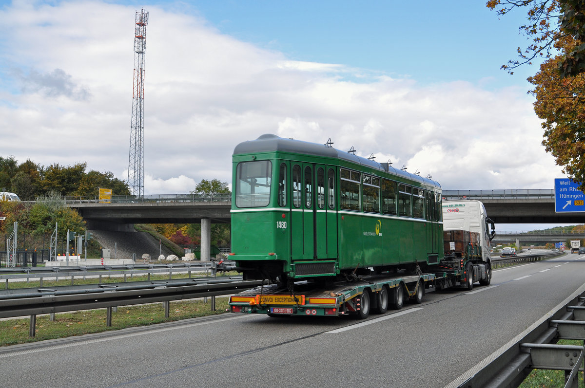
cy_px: 194
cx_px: 292
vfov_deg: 34.1
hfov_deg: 49.6
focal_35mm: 39
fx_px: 633
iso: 400
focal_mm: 26
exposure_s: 1/320
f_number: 9
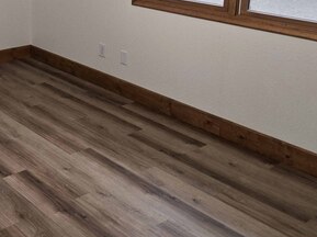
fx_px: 466
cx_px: 18
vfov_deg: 26.9
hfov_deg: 34.9
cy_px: 0
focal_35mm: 51
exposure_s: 1/60
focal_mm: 5.4
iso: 64
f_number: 1.8
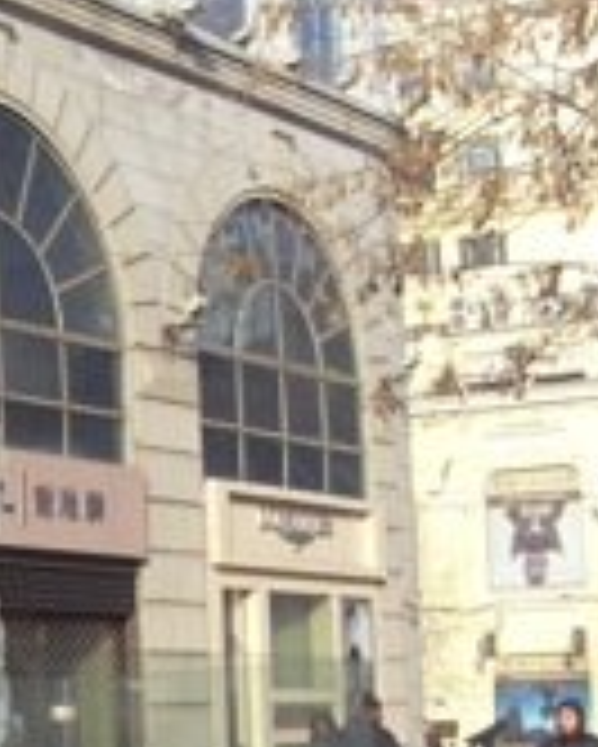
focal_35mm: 101
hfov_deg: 14.2
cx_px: -315
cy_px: 585
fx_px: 2232
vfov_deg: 18.8
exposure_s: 1/350
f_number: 3.5
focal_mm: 6.6
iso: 80
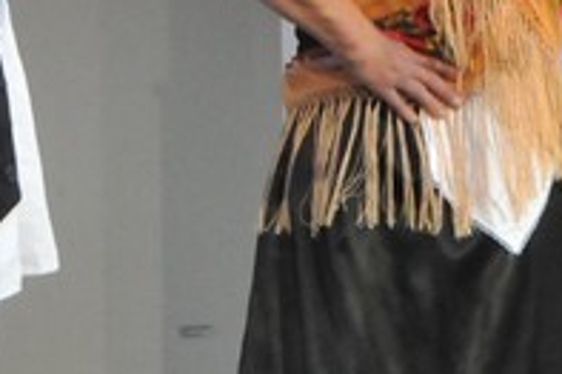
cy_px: 71
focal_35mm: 261
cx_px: 556
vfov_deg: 5.3
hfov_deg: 7.9
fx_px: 4071
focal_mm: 32
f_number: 5.6
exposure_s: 1/125
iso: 1600
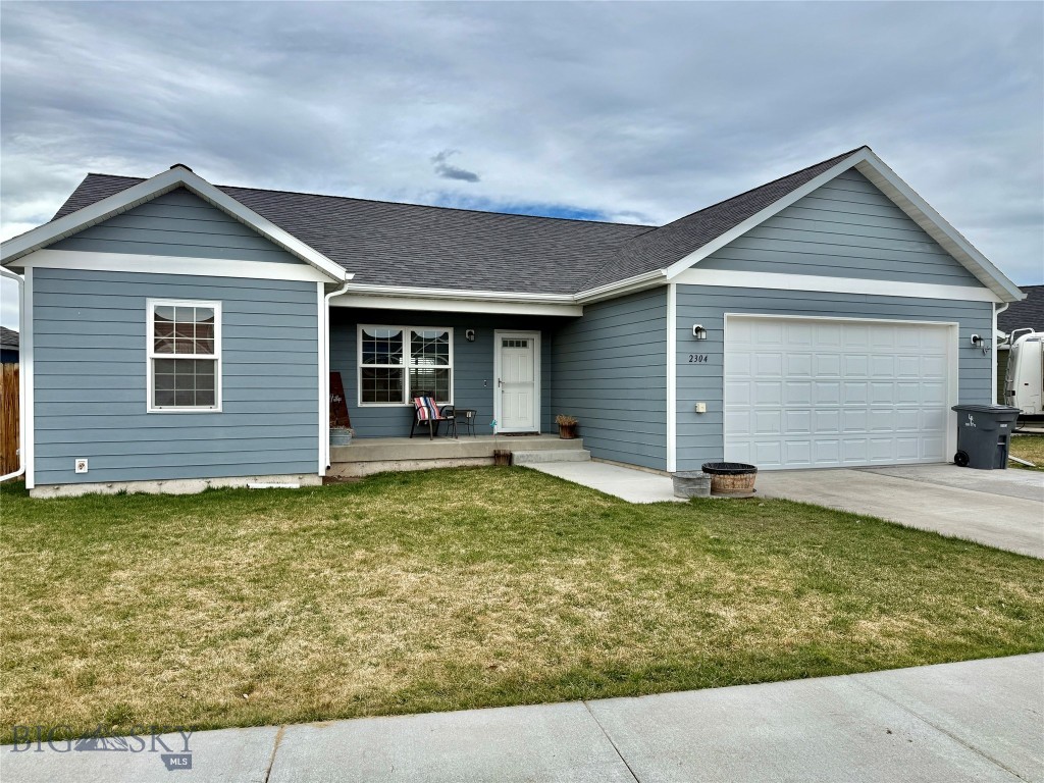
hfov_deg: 71.6
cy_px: 392
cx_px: 522
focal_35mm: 24
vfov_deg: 56.8
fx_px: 724
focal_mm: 6.76
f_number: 1.78
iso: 80
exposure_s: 1/3584
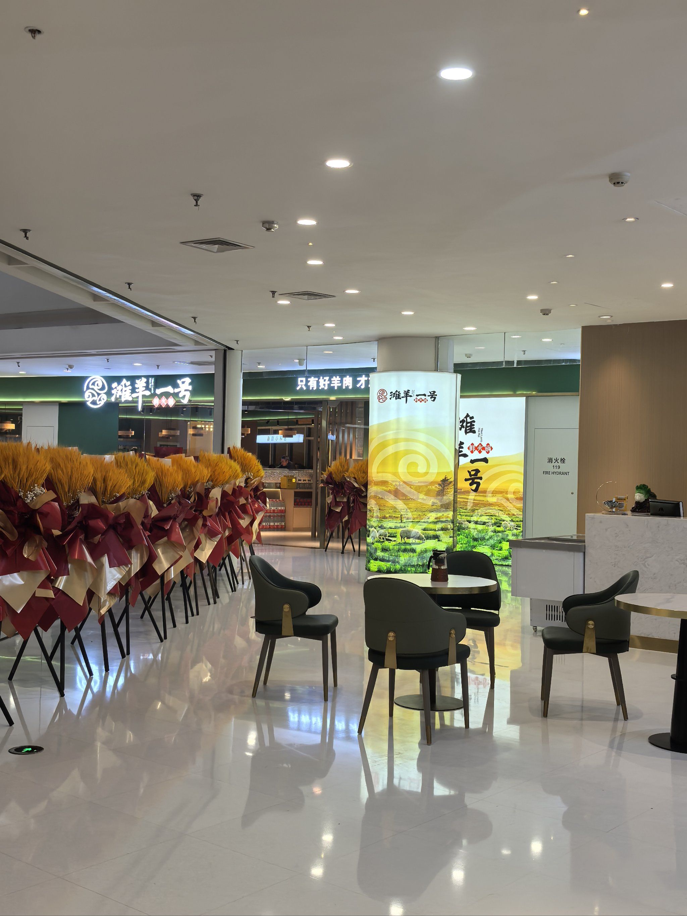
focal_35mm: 41
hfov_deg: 35.1
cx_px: 344
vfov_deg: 45.8
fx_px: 1085
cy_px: 458
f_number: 2
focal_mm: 6.98
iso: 50
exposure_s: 1/101
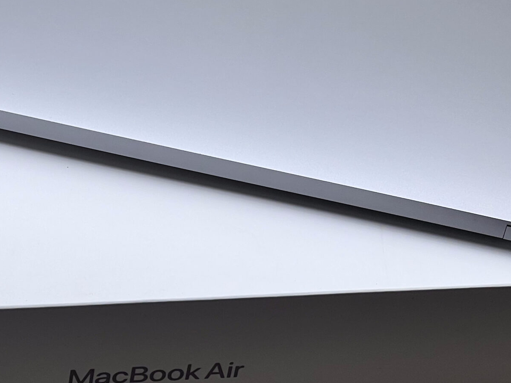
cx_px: 136
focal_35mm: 165
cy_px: 80
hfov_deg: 11.9
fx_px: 2435
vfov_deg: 9.0
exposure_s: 1/100
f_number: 2.8
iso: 32
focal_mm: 9
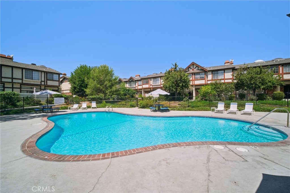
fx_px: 113
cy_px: 96
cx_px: 145
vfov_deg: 81.2
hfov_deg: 104.3
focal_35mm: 14
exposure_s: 1/600
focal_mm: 9
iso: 320
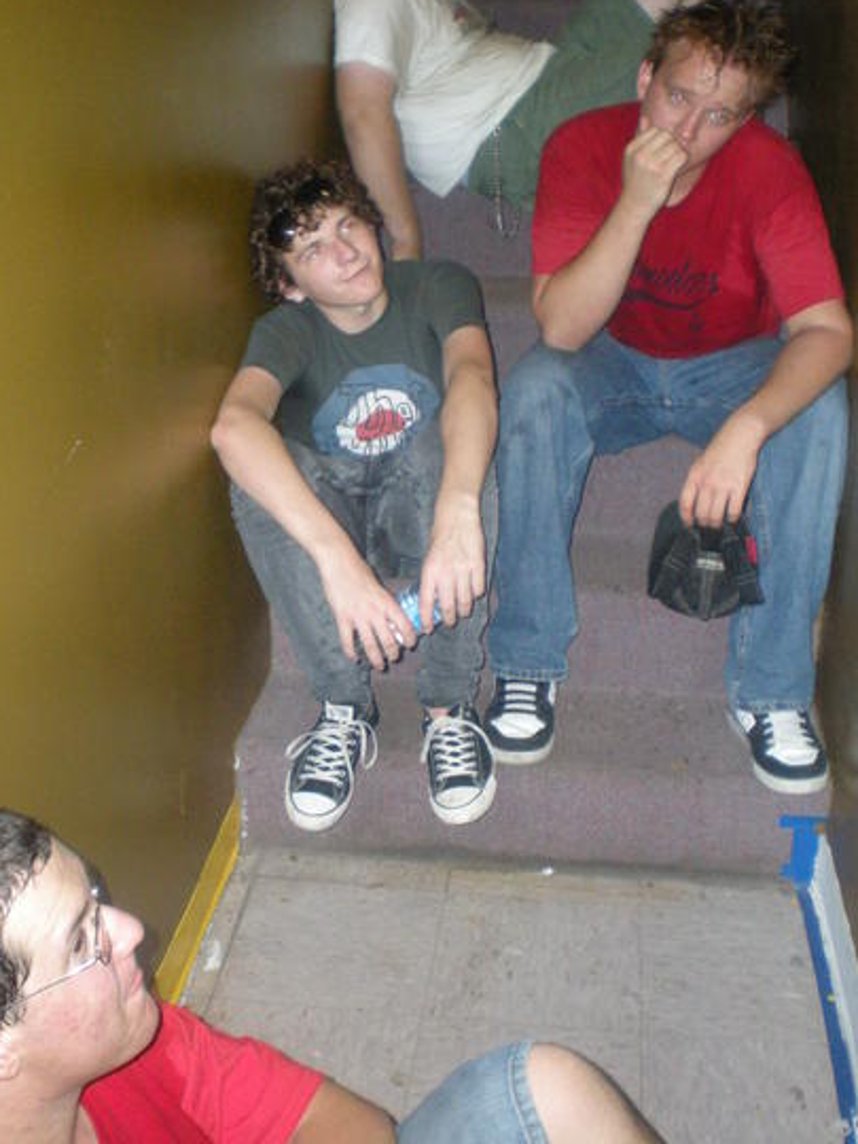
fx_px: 1487
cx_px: 400
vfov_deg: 42.1
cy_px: 534
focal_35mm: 45
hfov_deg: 32.2
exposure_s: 1/60
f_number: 3.1
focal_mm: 6.3
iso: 328
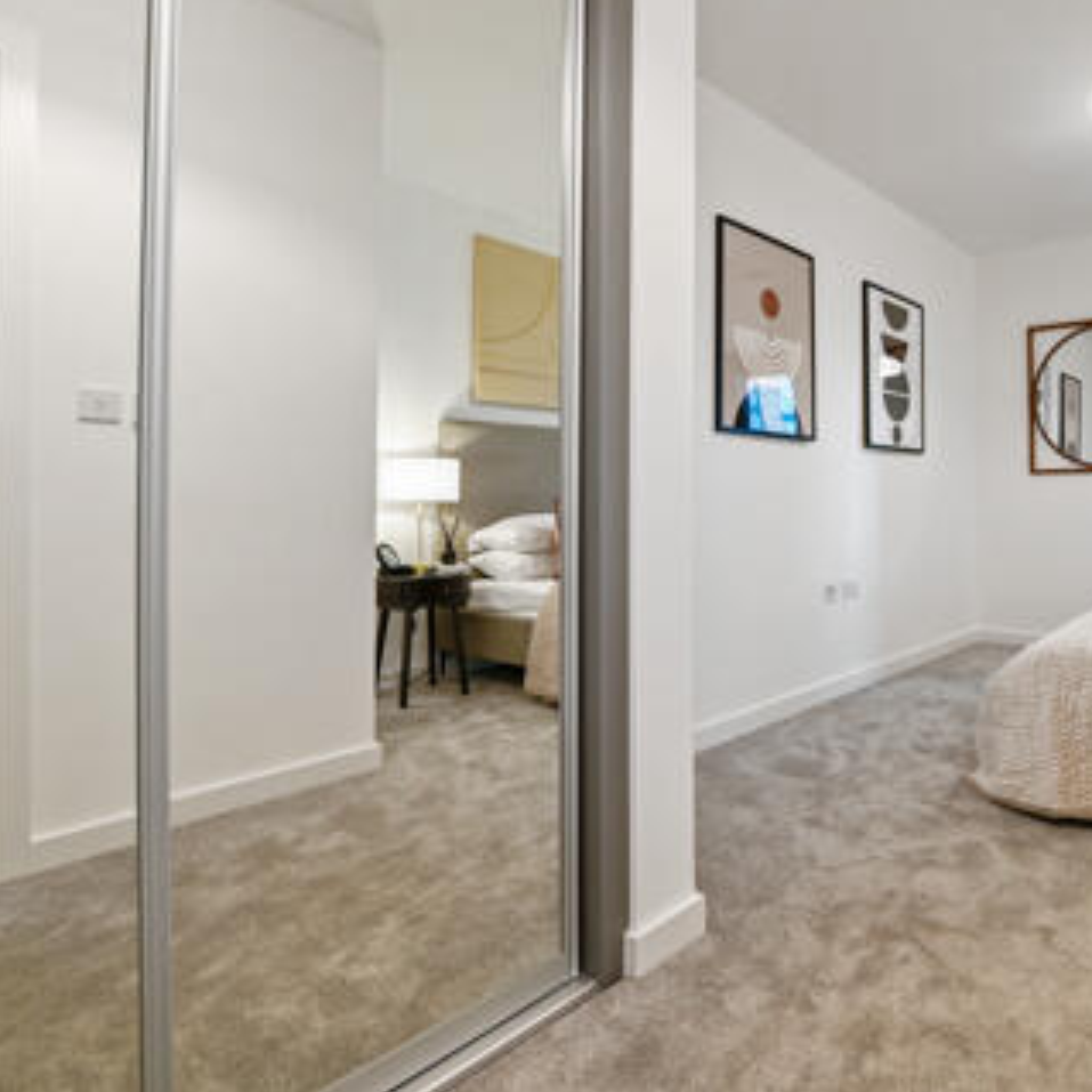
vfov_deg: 74.8
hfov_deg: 69.9
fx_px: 714
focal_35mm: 20
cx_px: 818
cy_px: 525
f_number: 5.6
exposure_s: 1/3
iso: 320
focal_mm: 10
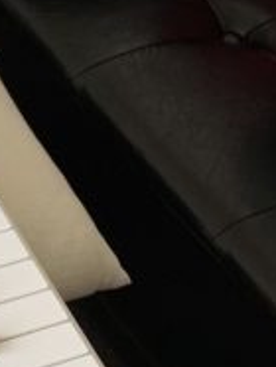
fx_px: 1262
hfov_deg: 11.6
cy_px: 259
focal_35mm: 119
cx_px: -217
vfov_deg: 16.5
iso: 160
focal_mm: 4.25
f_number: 1.8
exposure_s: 1/60
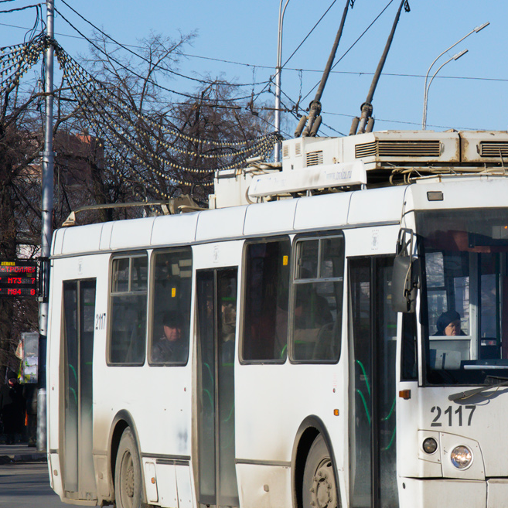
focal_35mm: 198
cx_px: 400
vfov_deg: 8.8
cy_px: 279
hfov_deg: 8.8
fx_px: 3284
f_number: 8
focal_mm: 85
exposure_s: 1/1000
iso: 400
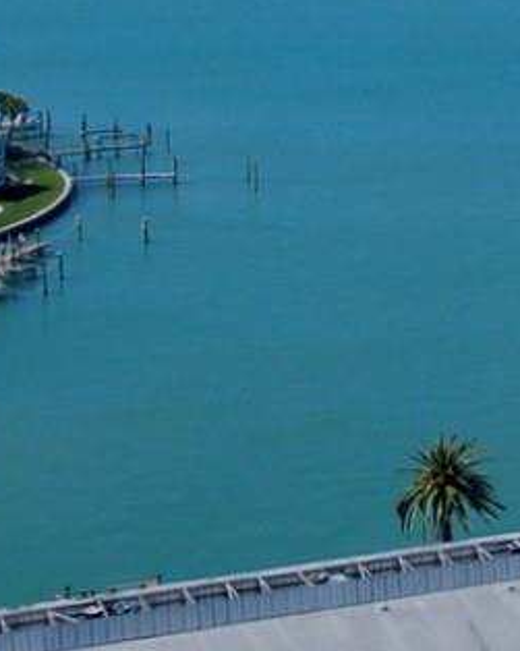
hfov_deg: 15.2
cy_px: 157
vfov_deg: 19.6
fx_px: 1867
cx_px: 653
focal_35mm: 97
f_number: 11
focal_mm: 18
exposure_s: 1/500
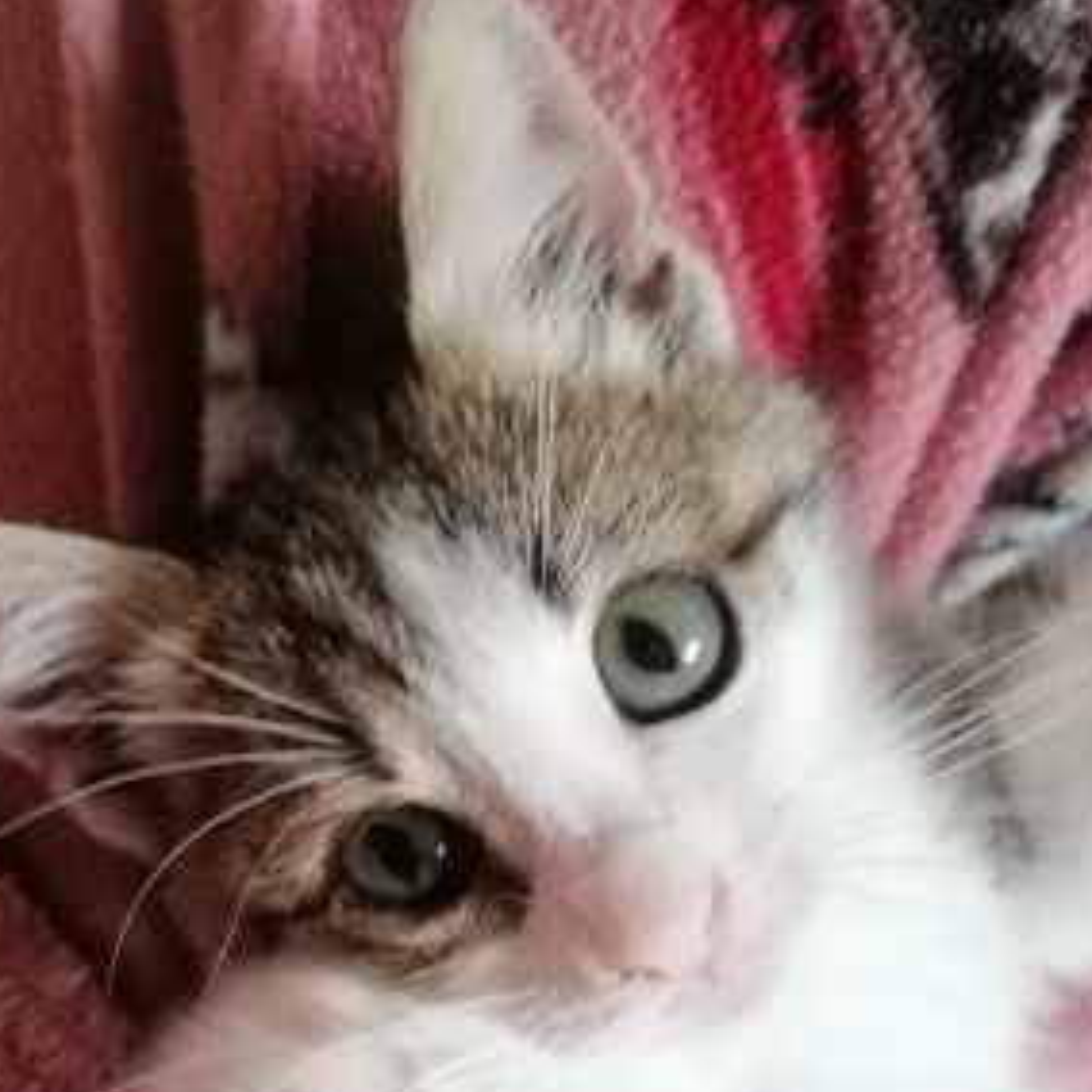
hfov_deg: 39.8
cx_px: 417
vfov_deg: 39.4
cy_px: 757
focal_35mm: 42
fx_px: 1499
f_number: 1.8
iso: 800
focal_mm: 4.75
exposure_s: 1/100
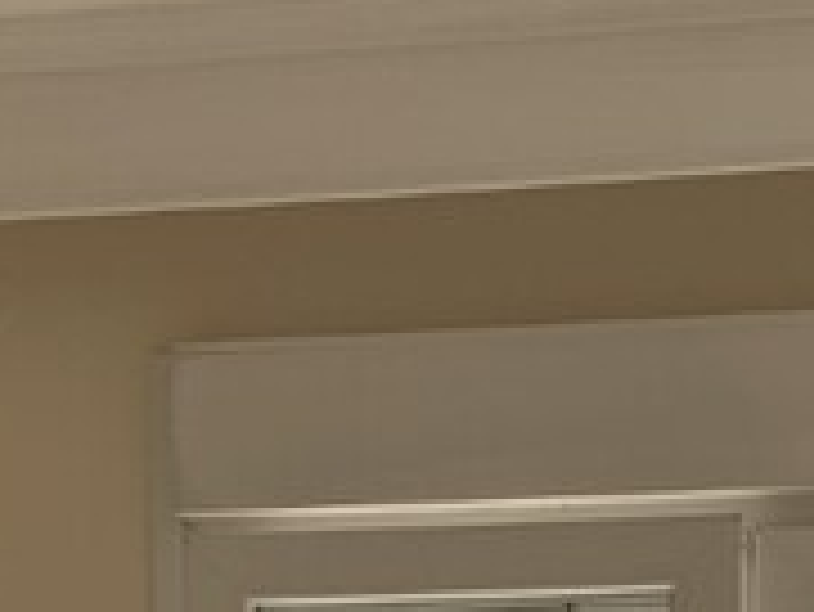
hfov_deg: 13.4
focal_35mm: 147
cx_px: 418
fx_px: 3459
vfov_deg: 9.1
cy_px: 1485
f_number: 1.8
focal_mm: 4.25
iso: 25
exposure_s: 1/375
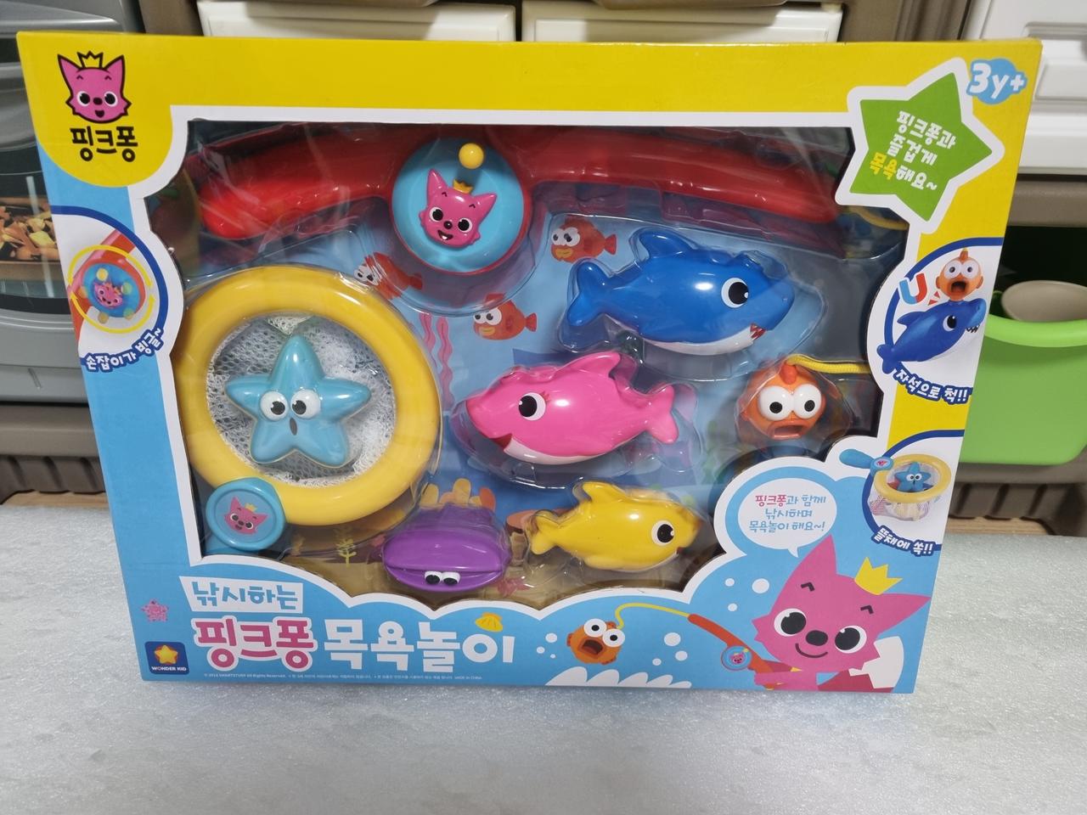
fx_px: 816
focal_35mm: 26
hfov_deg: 67.3
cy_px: 408
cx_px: 544
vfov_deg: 53.1
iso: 250
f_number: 1.8
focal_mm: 5.4
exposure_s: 1/40
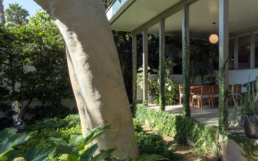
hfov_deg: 60.6
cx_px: 210
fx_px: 197
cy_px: 78
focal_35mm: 28
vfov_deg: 44.5
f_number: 10
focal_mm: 16
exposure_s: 1/1250
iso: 500
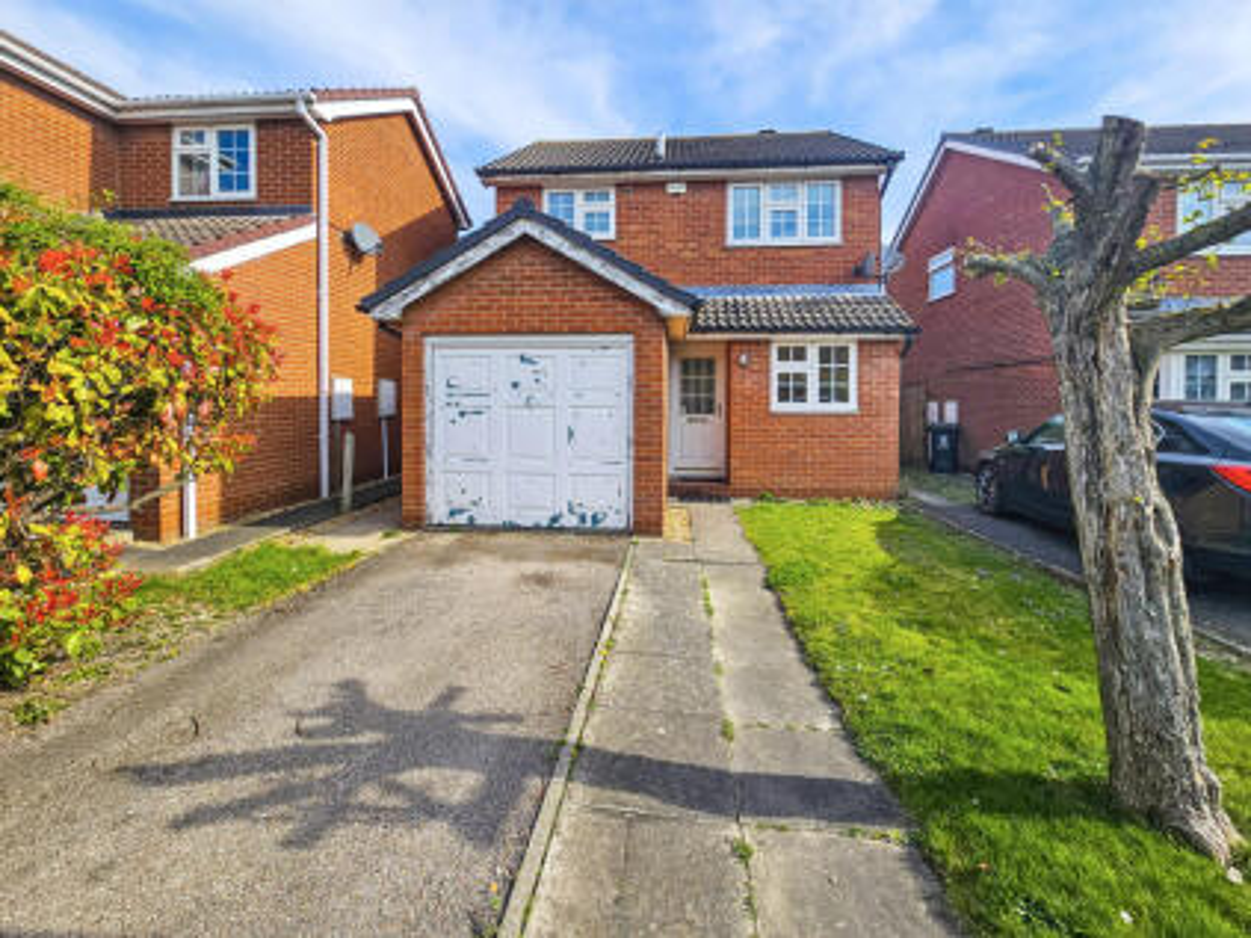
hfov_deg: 106.2
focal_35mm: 13
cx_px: 626
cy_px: 469
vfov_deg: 89.9
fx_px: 470
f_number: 2.2
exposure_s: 1/1484
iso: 50
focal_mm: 2.2
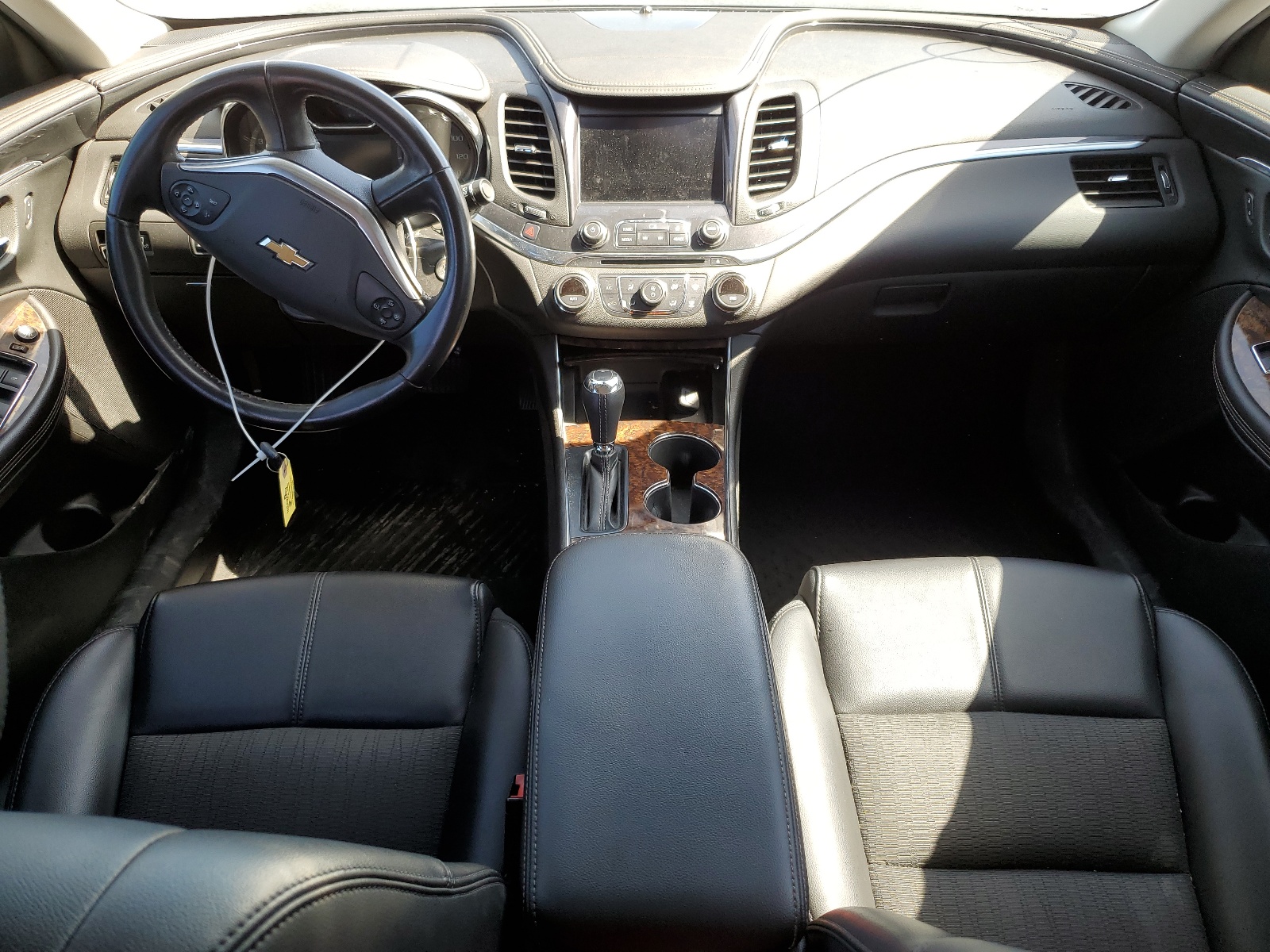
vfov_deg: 53.1
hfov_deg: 67.3
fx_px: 954
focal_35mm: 26
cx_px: 635
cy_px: 476
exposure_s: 1/169
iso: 50
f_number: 1.5
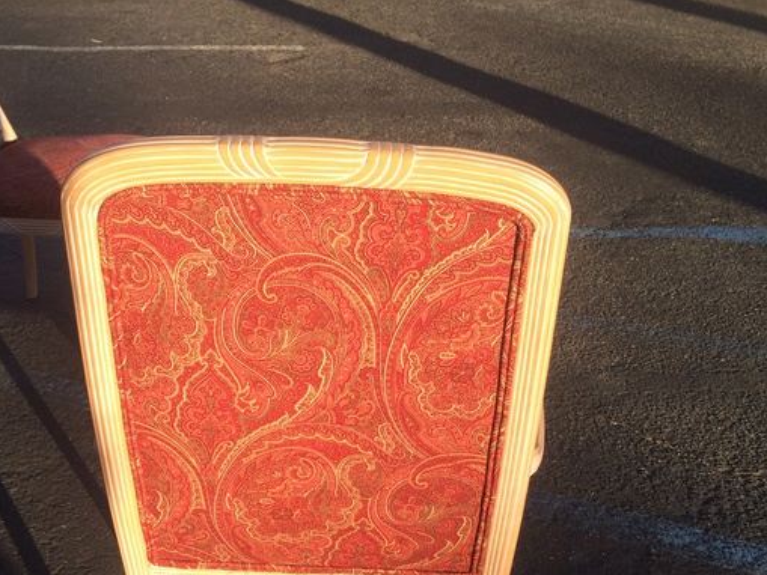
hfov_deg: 36.1
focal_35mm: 53
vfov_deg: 26.7
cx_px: 338
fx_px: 1175
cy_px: 505
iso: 32
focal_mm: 4.12
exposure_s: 1/820
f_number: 2.2
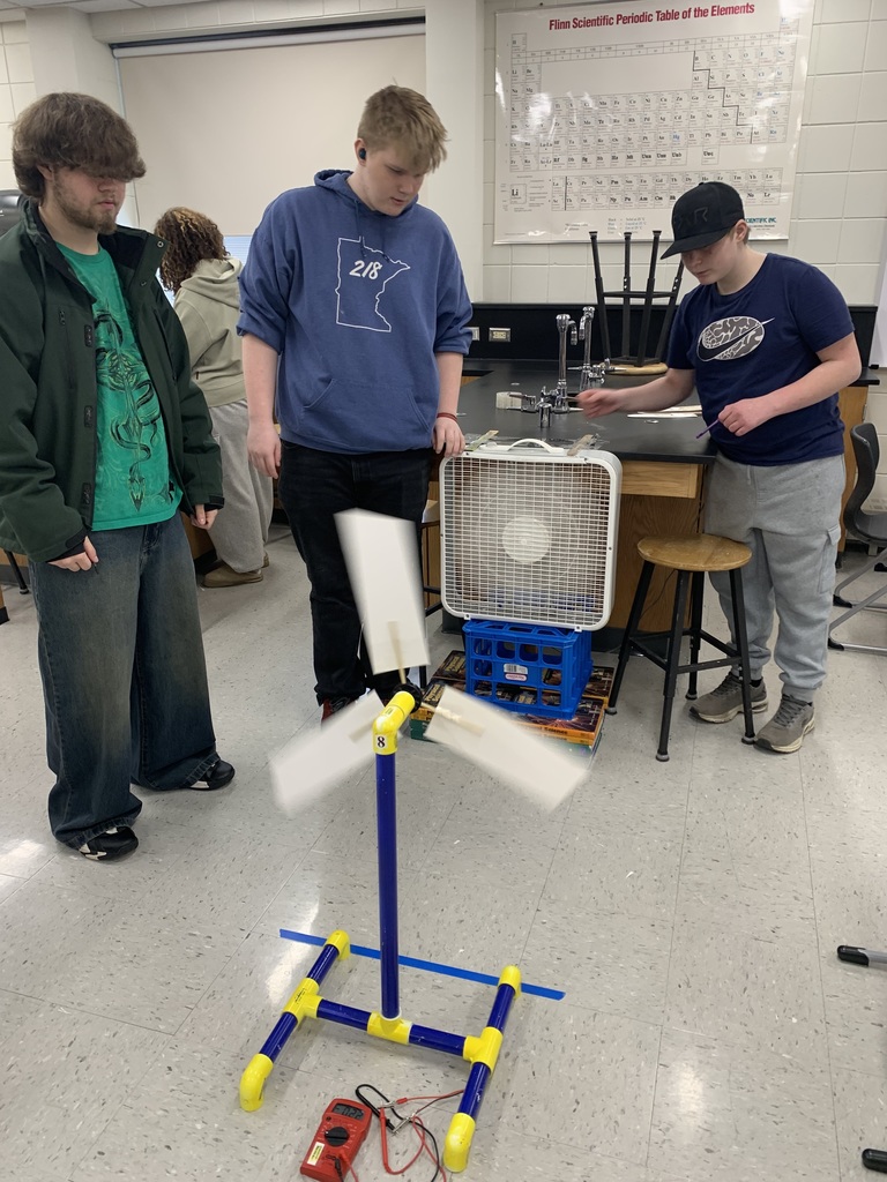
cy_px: 591
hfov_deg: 53.1
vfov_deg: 67.3
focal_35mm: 26
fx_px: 888
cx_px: 444
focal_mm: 4.25
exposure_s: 1/50
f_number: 1.8
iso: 64
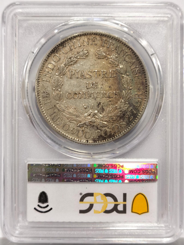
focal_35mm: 54
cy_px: 122
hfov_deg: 27.0
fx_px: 383
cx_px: 92
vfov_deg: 35.5
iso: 100
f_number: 16
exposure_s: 1/100
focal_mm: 5.56
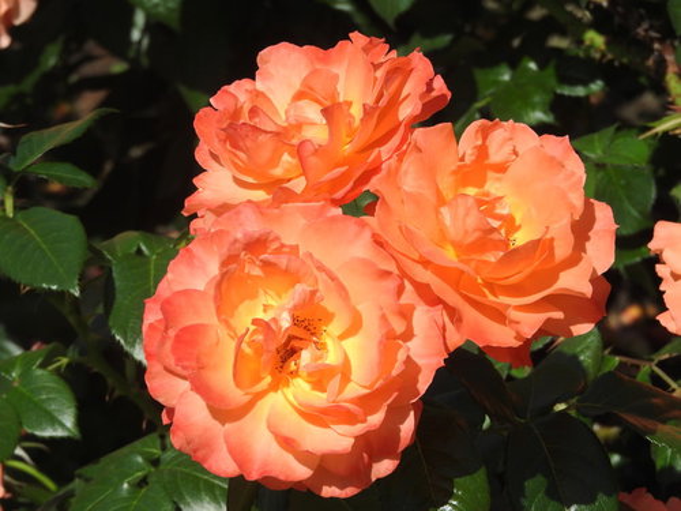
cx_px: 340
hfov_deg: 9.9
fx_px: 3935
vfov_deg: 7.4
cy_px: 256
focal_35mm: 200
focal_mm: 35.8
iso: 100
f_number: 5.3
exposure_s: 1/1000
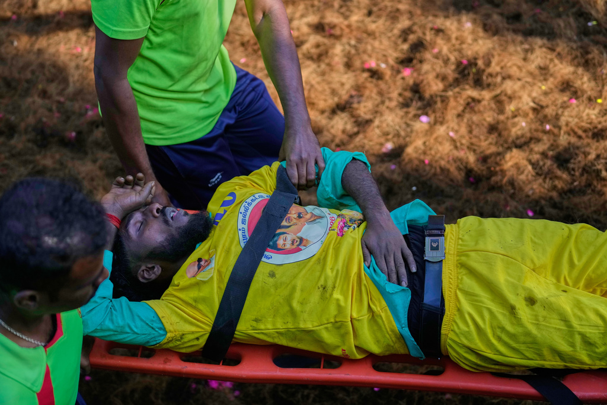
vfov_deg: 19.5
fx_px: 1180
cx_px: 304
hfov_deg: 28.8
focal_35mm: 70
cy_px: 202
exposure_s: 1/3200
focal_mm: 70
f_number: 2.8
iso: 640
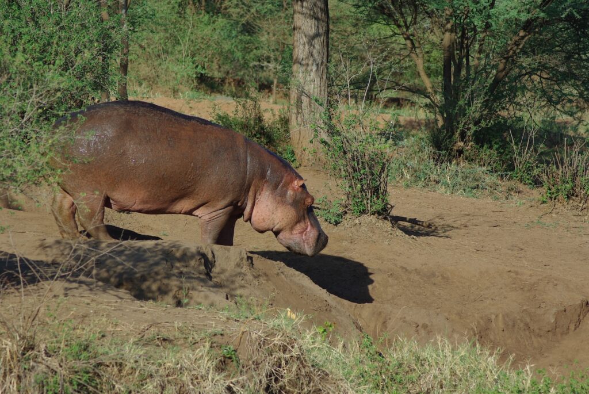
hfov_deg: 9.3
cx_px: 294
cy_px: 197
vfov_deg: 6.2
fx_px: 3636
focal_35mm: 222
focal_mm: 148
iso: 100
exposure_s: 1/350
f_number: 5.6
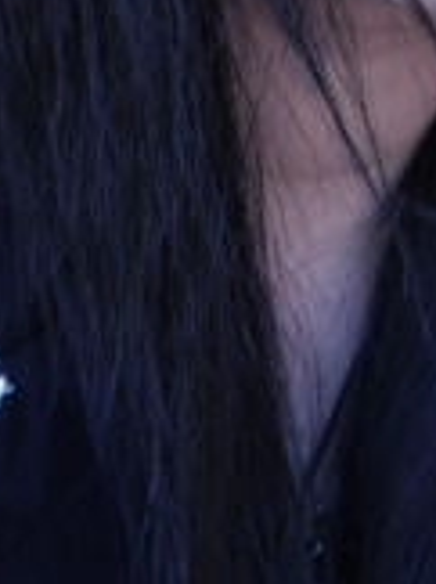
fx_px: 2290
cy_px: 137
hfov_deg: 10.9
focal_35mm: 136
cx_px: 330
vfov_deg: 14.5
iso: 64
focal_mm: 7.9
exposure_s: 1/50
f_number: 2.8
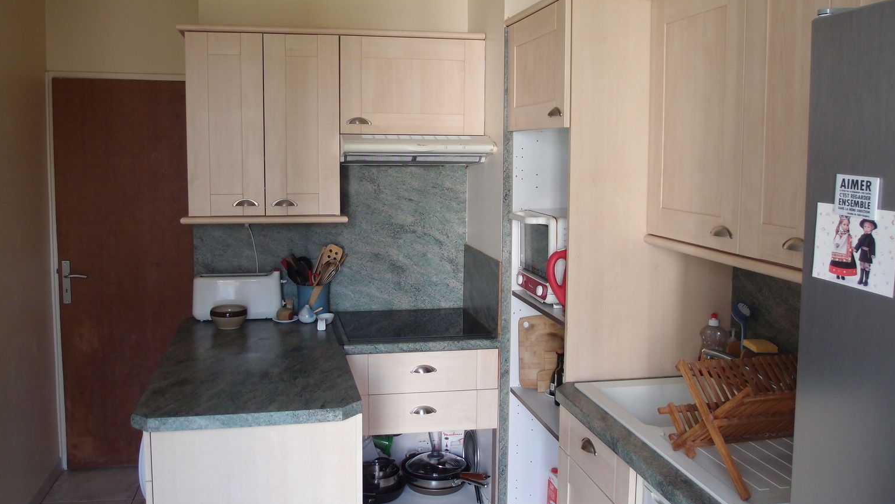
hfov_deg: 61.0
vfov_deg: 36.7
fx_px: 759
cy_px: 244
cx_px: 430
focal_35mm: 32
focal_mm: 6
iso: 160
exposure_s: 1/60
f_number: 1.8
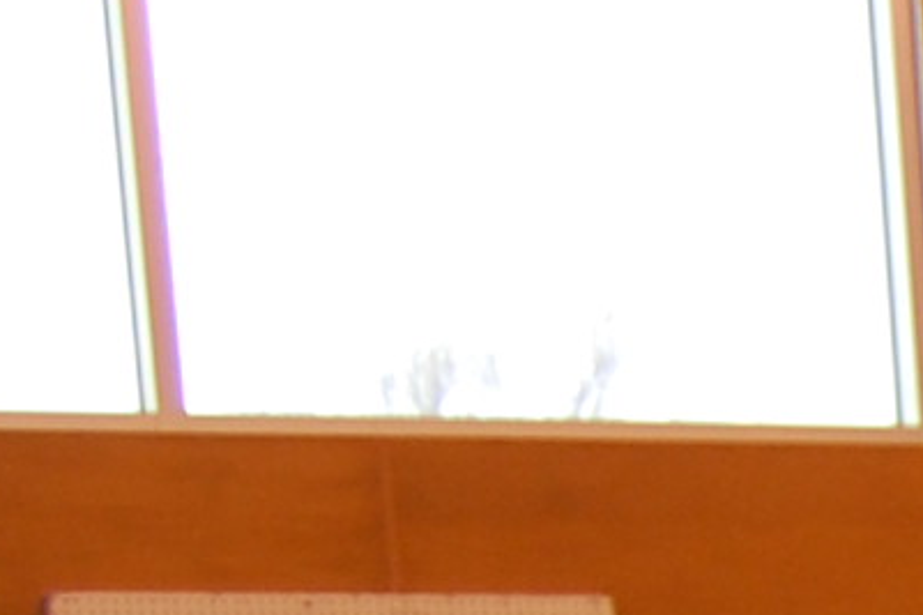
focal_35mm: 214
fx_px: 5478
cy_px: 2087
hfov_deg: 8.1
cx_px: 2843
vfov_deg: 5.8
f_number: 3.5
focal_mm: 19
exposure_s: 1/60
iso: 400
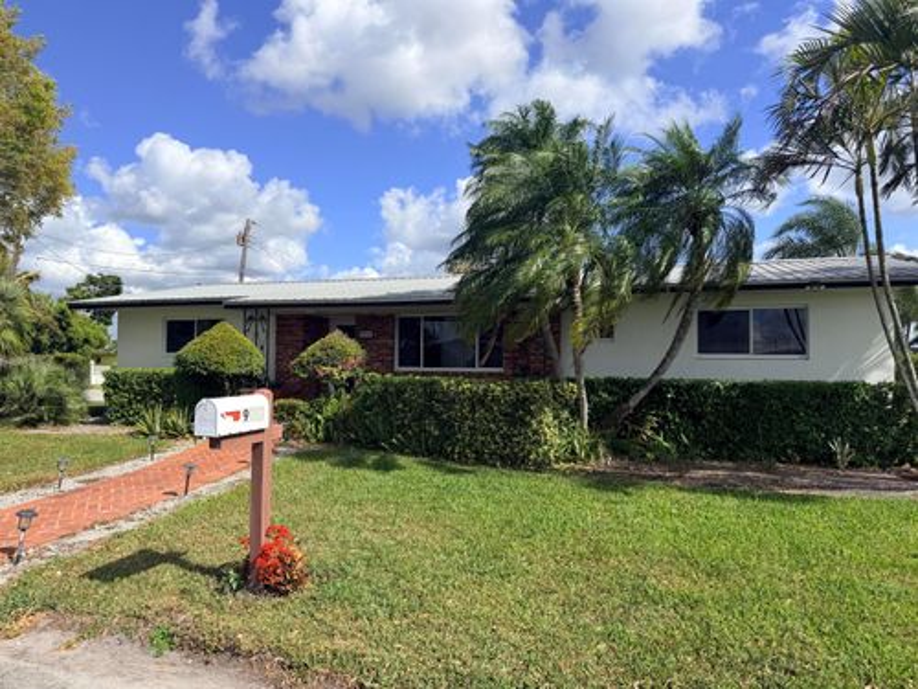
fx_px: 636
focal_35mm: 24
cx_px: 459
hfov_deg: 71.6
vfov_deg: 56.8
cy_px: 344
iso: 80
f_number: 1.78
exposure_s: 1/5319
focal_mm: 6.76
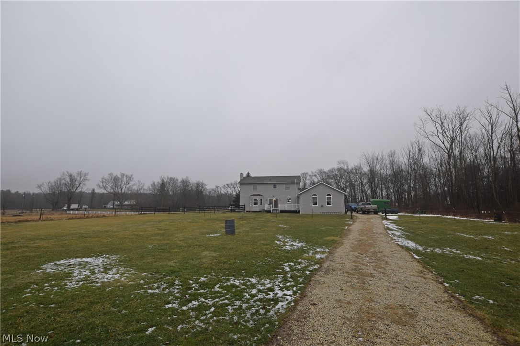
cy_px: 173
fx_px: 217
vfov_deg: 77.3
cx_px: 260
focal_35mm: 15
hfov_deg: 100.4
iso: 400
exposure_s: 1/200
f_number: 7.1
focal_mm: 10
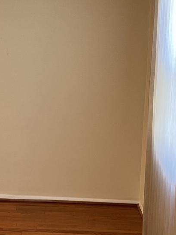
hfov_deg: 19.9
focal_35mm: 73
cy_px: 110
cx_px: 31
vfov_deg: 26.7
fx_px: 495
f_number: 1.5
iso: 200
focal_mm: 5.7
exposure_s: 1/60
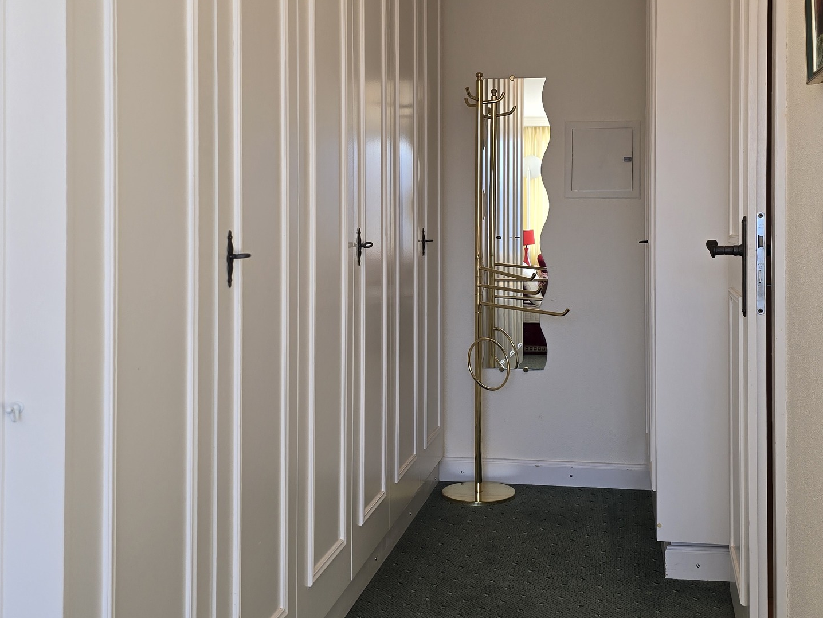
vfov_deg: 34.9
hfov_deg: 45.7
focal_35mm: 41
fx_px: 975
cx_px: 462
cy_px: 215
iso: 32
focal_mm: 6.3
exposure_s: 1/100
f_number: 1.7
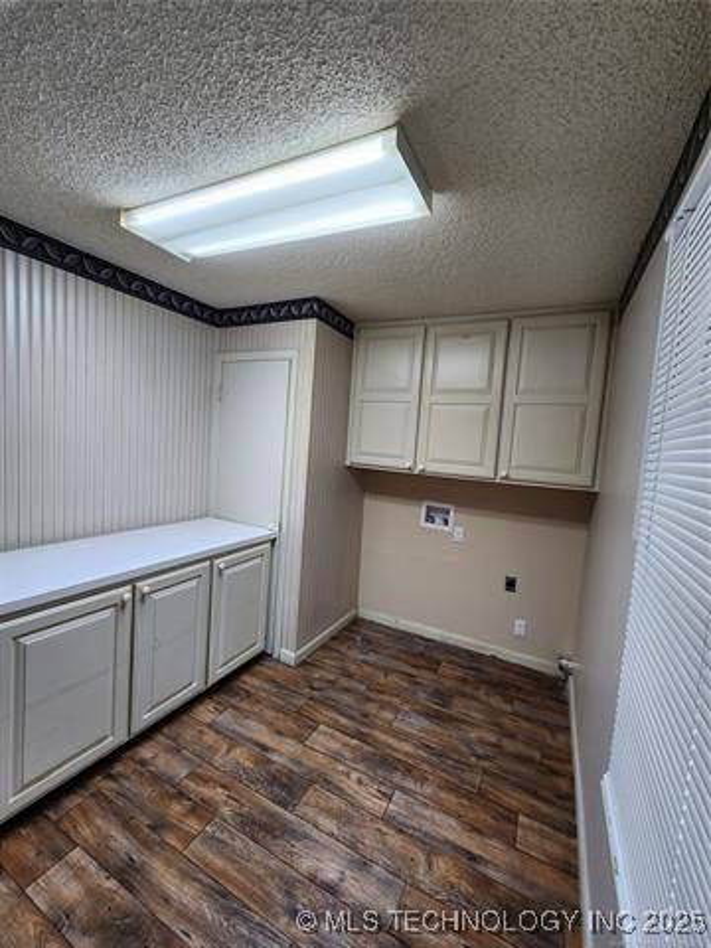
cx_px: 356
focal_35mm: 13
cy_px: 474
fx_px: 356
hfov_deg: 89.9
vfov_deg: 106.2
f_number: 2.2
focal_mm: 2.2
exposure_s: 1/60
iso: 125
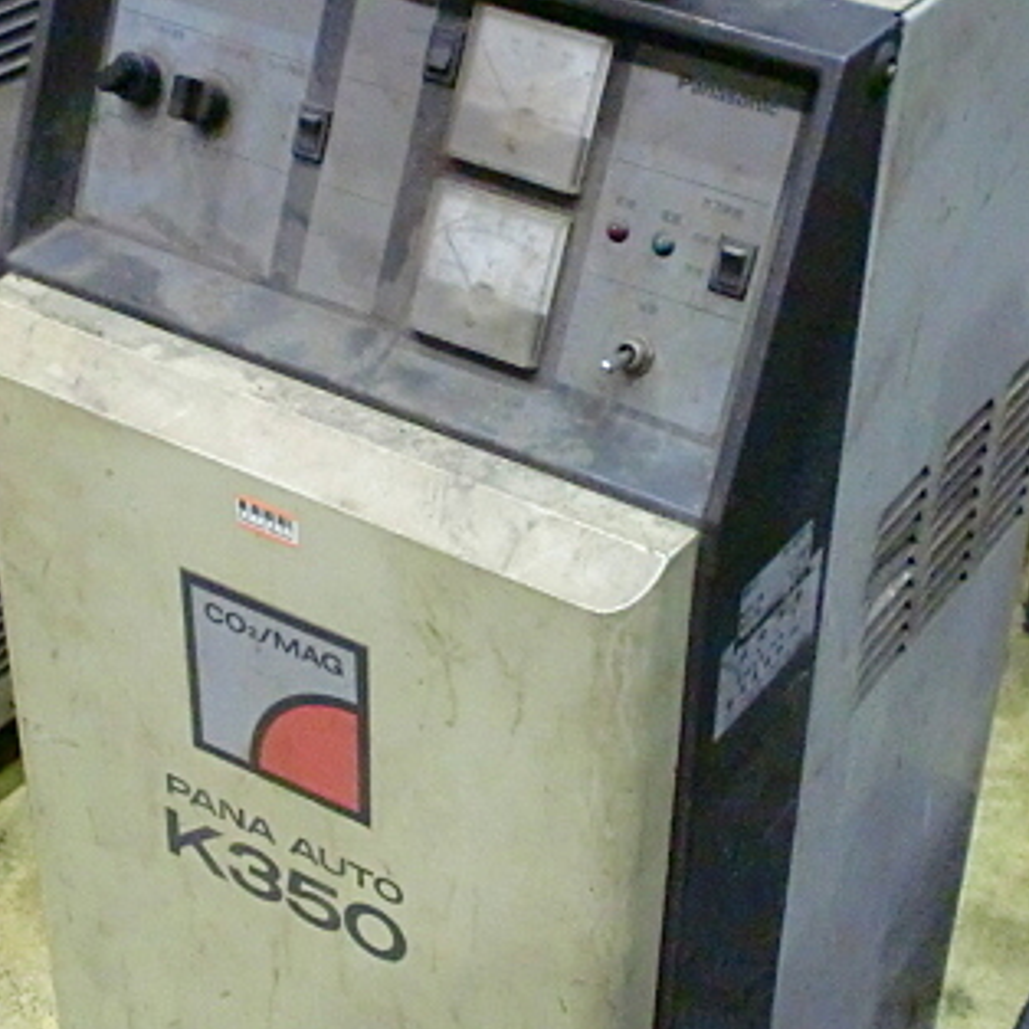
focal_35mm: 63
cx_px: 632
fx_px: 2119
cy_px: 596
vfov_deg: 27.3
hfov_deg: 27.2
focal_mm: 6.3
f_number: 3.1
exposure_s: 1/60
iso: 1000
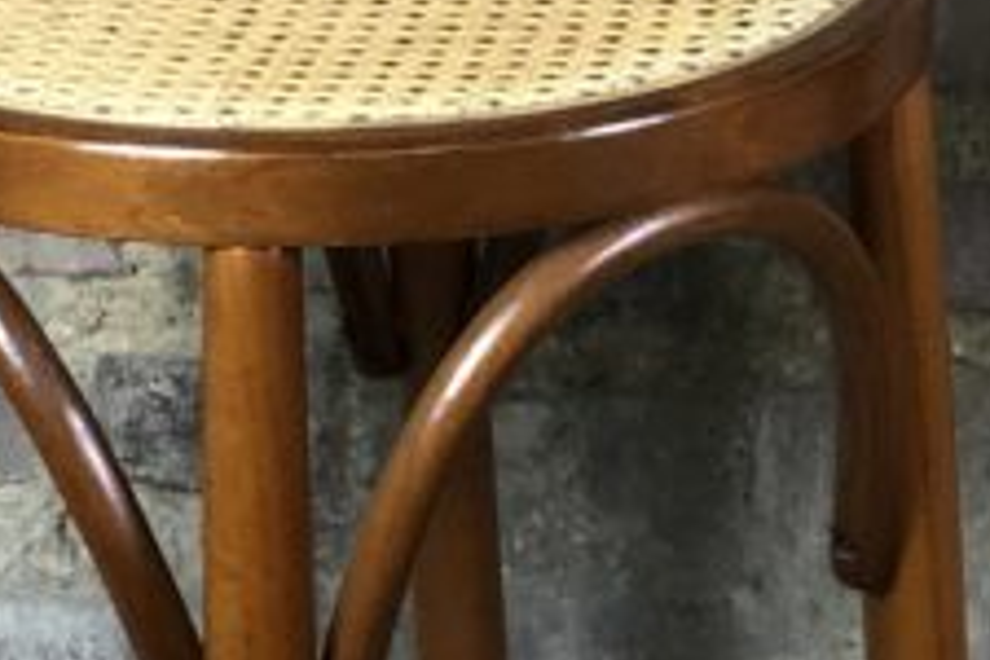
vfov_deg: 5.6
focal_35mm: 246
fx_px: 6764
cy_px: 634
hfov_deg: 8.3
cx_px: 1236
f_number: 2.4
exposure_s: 1/33
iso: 125
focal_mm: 6
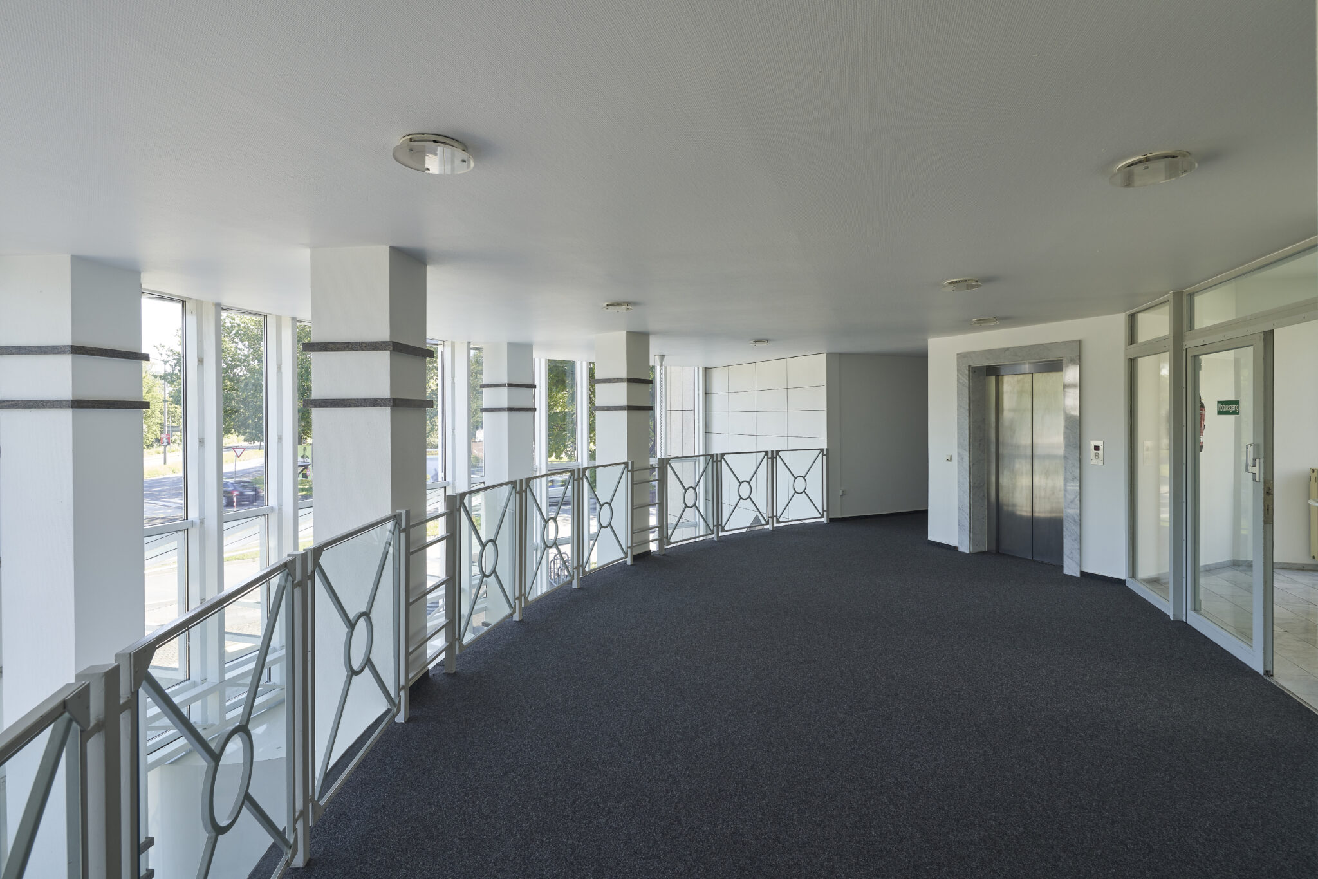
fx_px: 622
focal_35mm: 17
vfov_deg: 70.5
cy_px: 440
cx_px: 659
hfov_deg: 93.3
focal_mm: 17
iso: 400
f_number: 11
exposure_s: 1/15
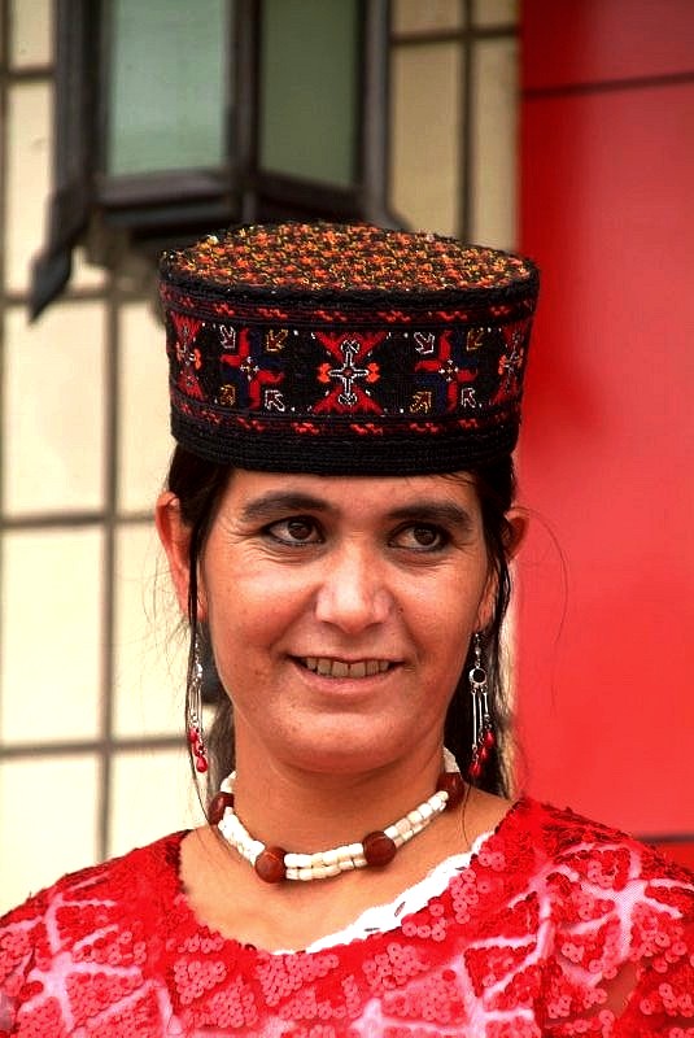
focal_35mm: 300
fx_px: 8656
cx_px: 347
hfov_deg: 4.6
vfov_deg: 6.9
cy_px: 519
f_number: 6.3
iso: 400
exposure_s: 1/250
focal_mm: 200
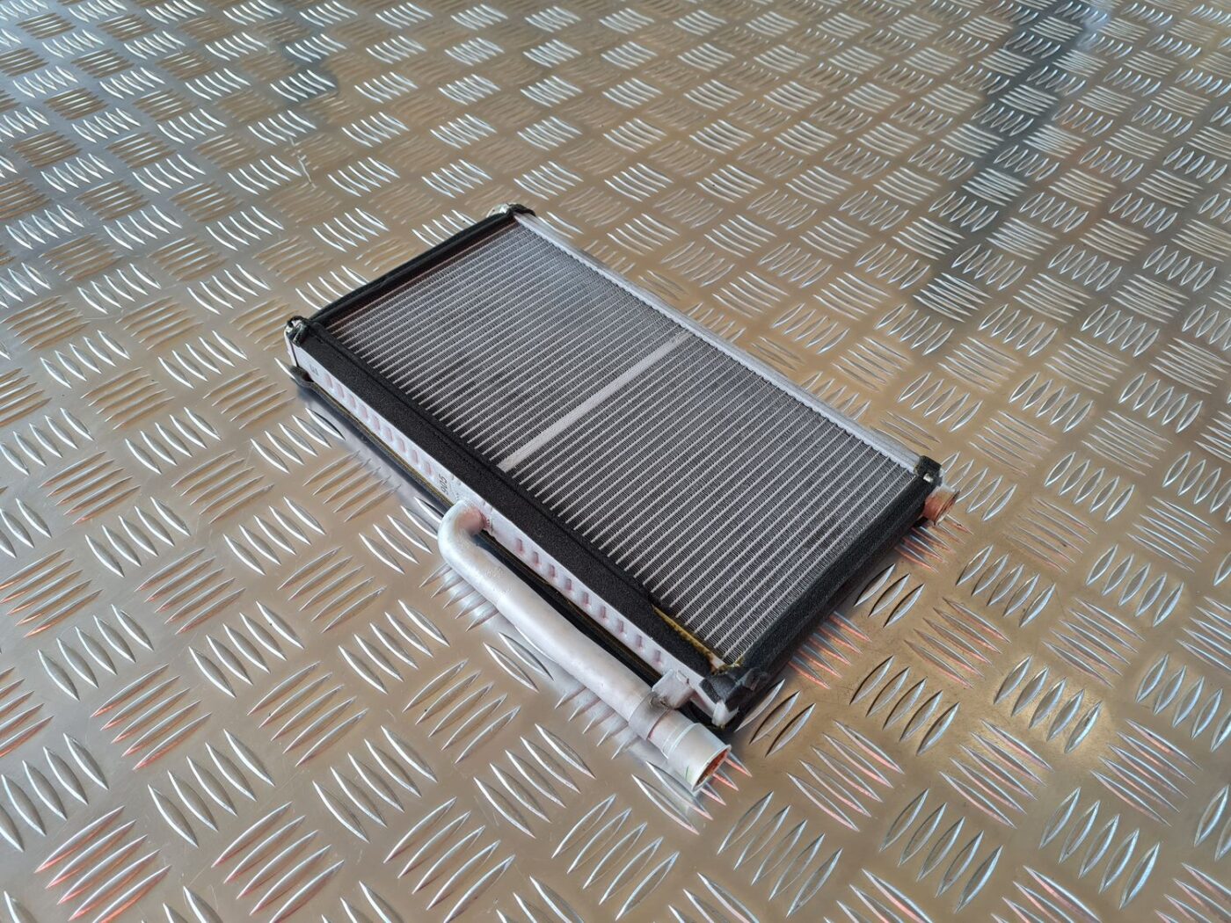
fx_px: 925
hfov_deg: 67.3
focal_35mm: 26
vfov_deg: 53.1
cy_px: 462
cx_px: 616
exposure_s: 1/100
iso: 80
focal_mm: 5.4
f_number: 1.8
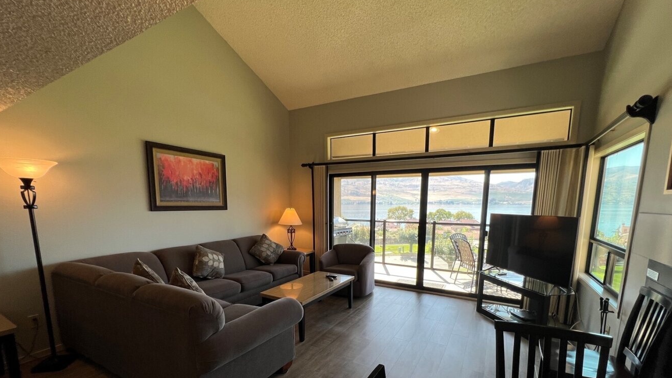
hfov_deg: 103.0
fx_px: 267
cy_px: 246
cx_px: 337
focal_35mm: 15
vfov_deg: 68.9
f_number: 1.8
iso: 32
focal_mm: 1.57
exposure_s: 1/141
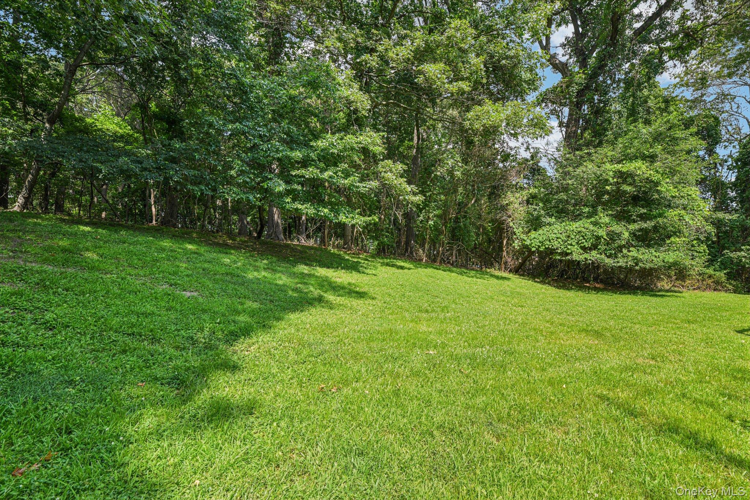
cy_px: 250
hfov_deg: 96.7
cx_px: 375
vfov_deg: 73.7
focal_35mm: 16
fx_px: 333
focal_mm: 16
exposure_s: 1/60
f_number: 8
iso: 160
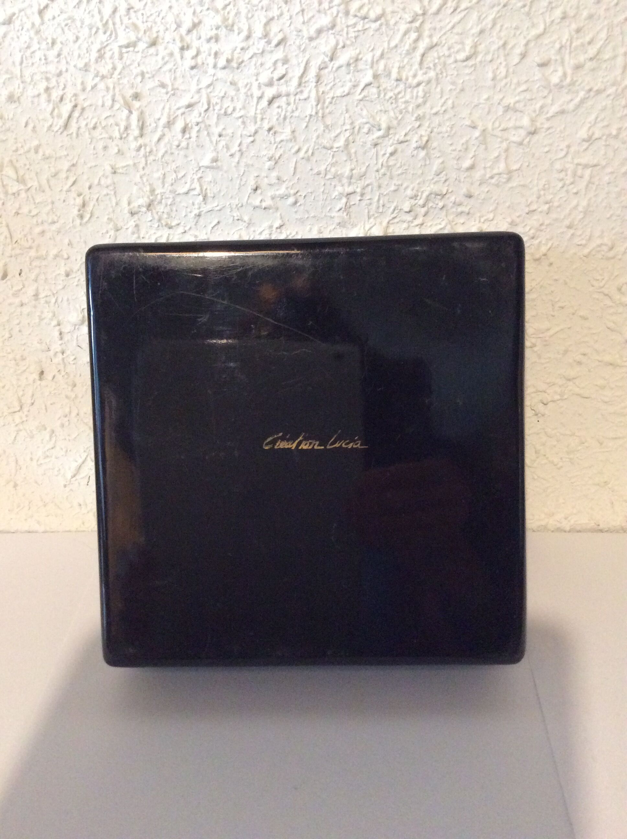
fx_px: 775
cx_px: 314
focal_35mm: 32
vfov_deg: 56.9
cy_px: 420
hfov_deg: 44.1
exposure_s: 1/17
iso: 400
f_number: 2.4
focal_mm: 3.3
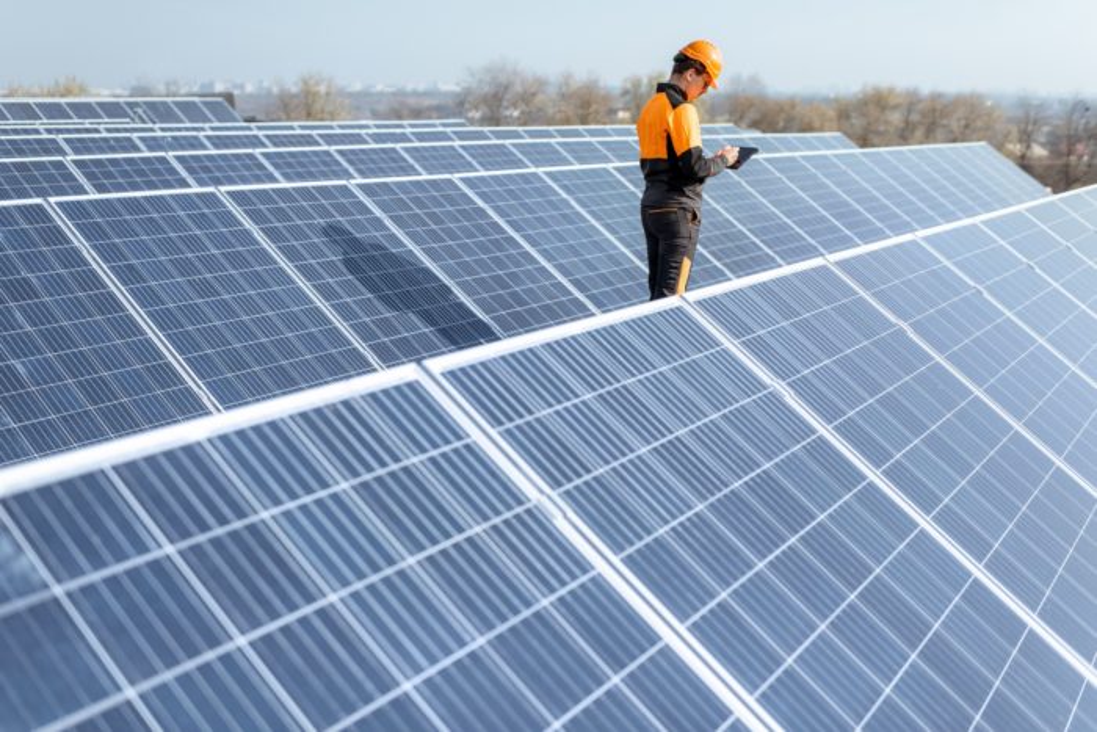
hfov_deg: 54.4
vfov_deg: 37.9
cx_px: 548
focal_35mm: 35
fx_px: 1067
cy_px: 366
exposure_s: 1/5000
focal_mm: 35
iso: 200
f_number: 2.2
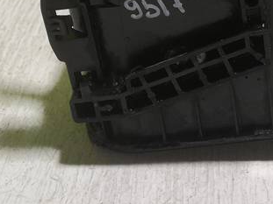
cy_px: -54
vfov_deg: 15.8
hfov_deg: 21.6
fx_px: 702
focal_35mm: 89
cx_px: 236
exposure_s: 1/50
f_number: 1.8
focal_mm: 3.95
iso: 50
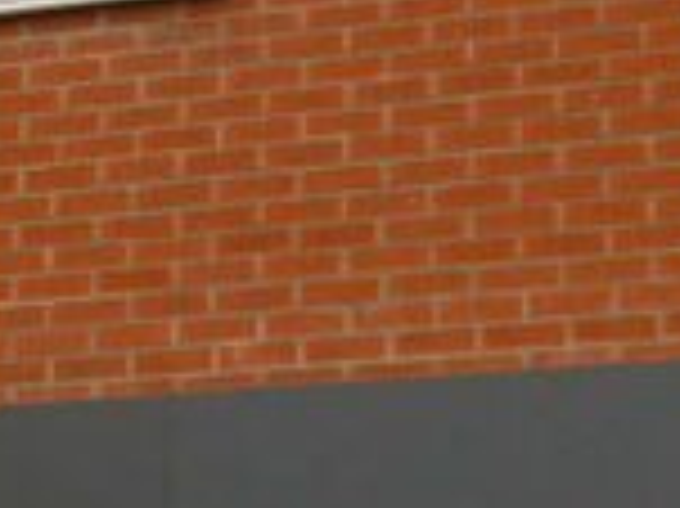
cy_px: 160
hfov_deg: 12.3
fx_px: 3101
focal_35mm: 158
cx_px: -63
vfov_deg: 9.4
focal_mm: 6.1
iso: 80
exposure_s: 1/320
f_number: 3.4
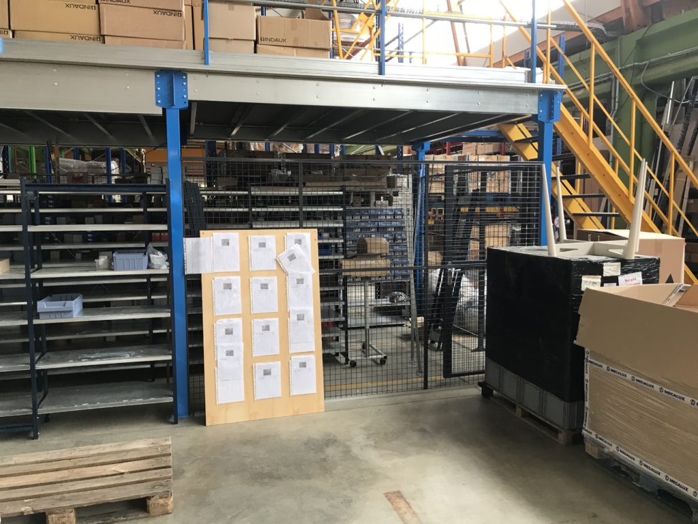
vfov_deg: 49.7
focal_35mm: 28
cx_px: 349
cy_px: 262
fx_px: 565
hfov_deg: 63.4
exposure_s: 1/33
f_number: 1.8
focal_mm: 3.99
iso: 32
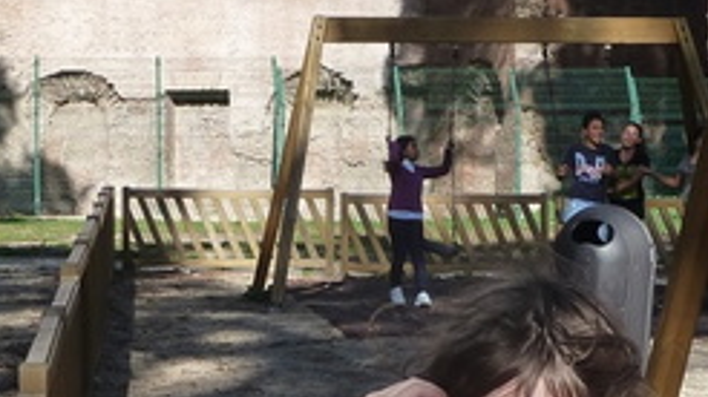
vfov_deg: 9.3
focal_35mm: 130
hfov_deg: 16.5
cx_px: 423
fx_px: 2439
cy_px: 265
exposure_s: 1/400
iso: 125
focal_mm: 6.1
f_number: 4
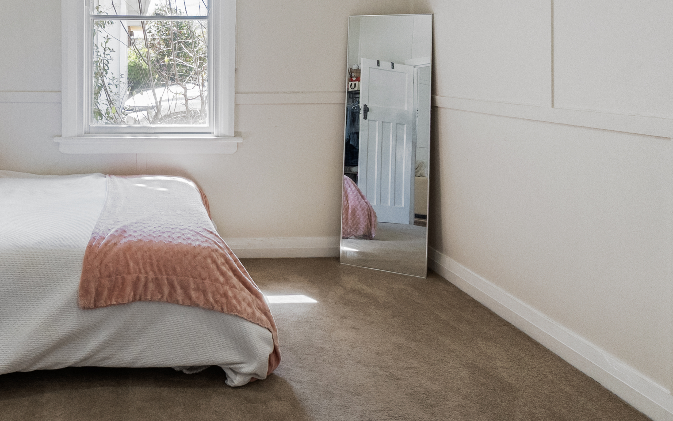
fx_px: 514
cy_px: 155
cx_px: 162
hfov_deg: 62.3
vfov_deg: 44.1
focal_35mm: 28
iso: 500
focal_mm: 10
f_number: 9
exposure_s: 1/8
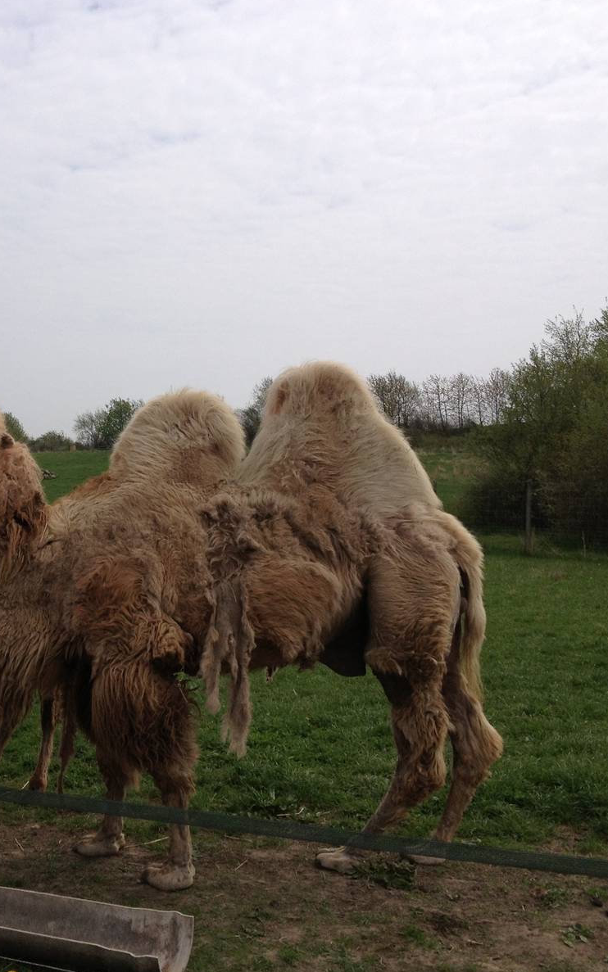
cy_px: 486
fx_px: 1325
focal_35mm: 50
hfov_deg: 25.3
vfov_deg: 40.3
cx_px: 109
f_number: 2.4
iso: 50
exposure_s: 1/3067
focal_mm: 4.28
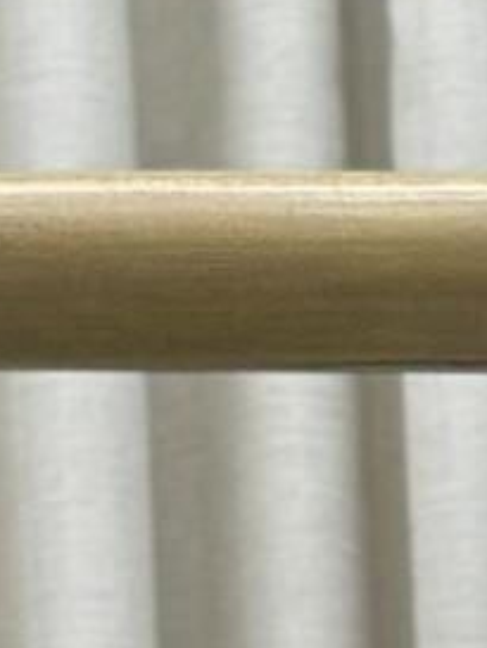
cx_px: 1102
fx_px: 6748
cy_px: 2400
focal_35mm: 360
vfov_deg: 5.0
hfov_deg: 4.1
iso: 100
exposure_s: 1/100
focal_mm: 6.86
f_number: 1.78
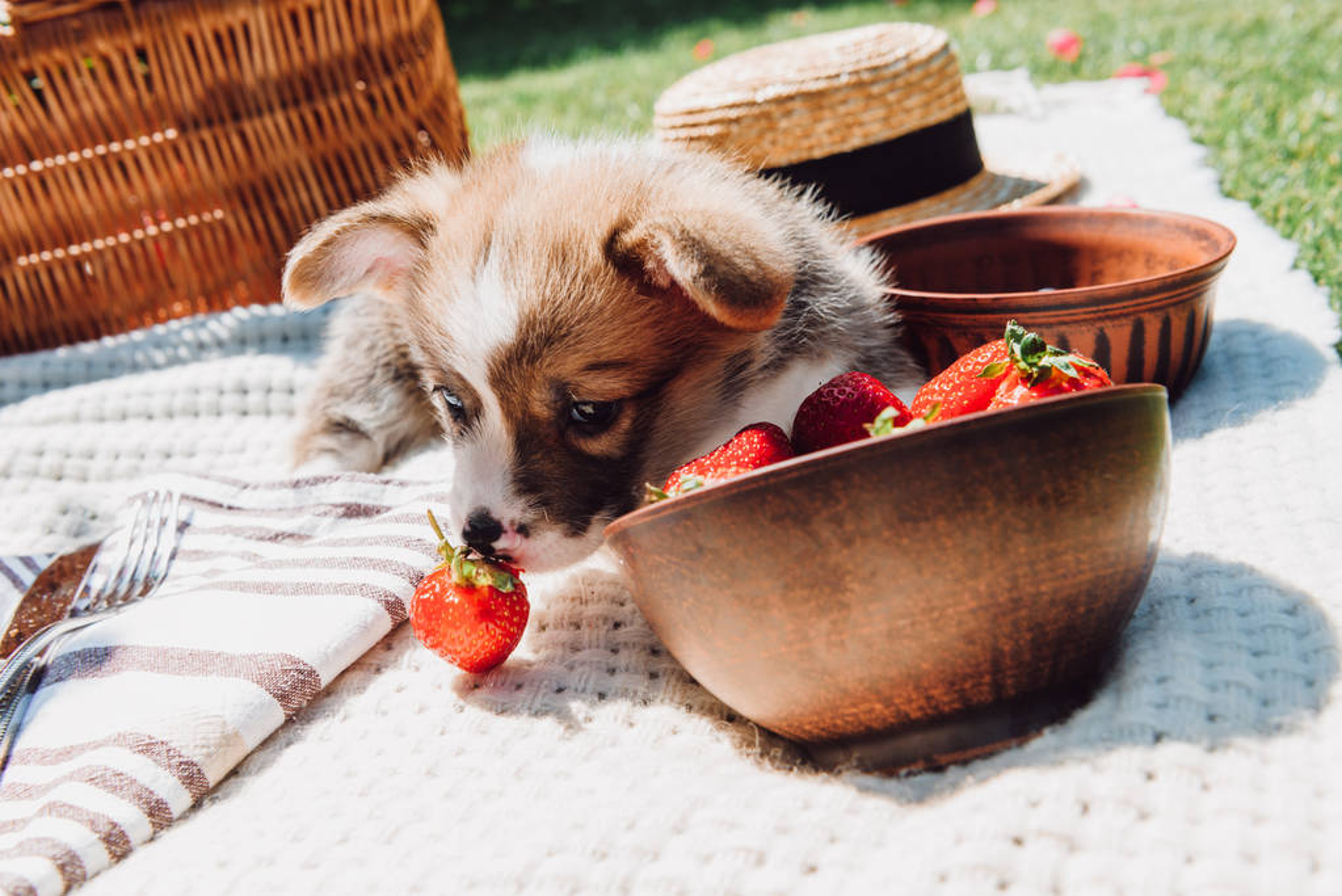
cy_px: 448
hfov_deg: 44.5
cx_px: 671
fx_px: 1641
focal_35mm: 44
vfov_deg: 30.5
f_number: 9
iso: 320
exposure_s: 1/320
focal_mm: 44
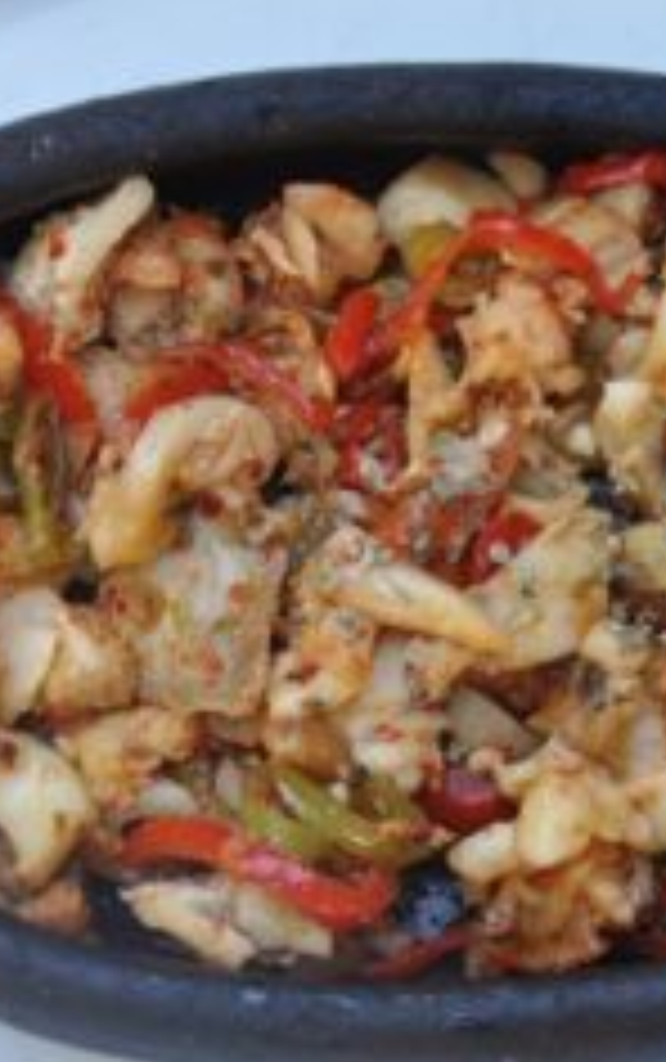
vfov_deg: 13.9
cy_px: 585
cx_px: 410
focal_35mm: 150
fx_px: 4346
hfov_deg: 8.8
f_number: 5
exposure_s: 1/60
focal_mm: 58
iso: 450
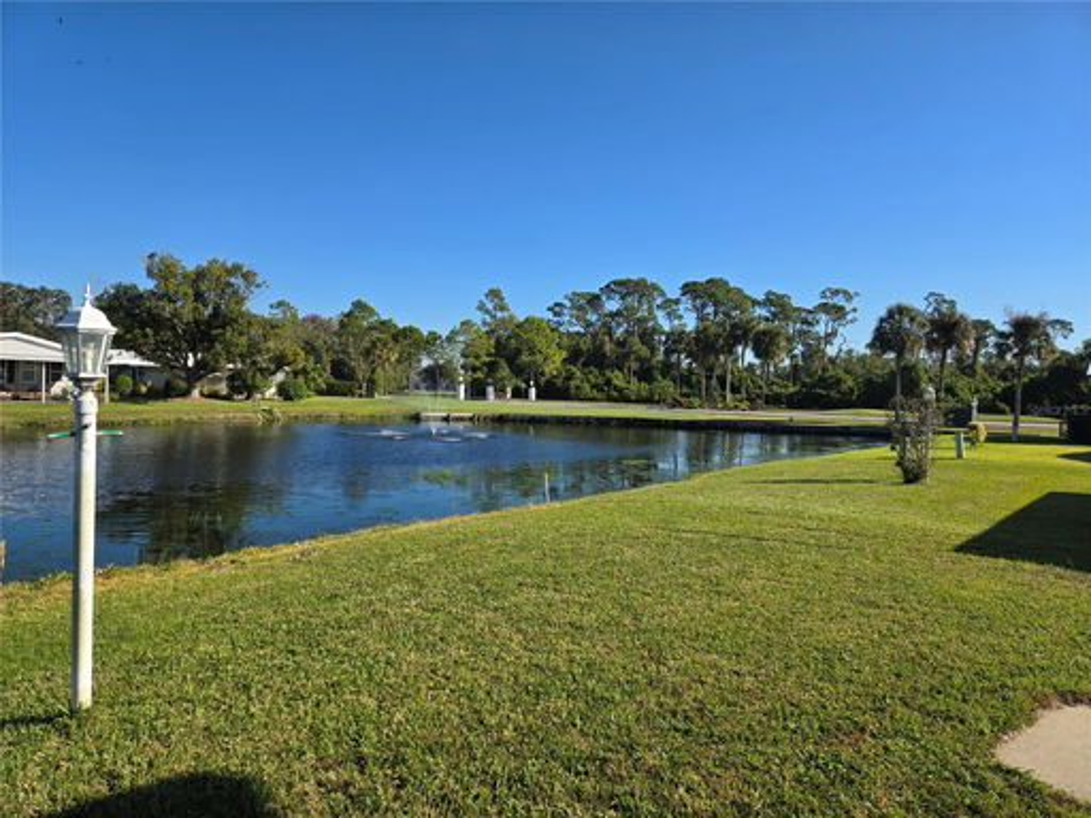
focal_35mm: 23
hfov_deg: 73.9
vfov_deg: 58.9
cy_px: 409
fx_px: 725
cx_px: 546
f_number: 1.8
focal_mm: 5.4
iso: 25
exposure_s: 1/1967
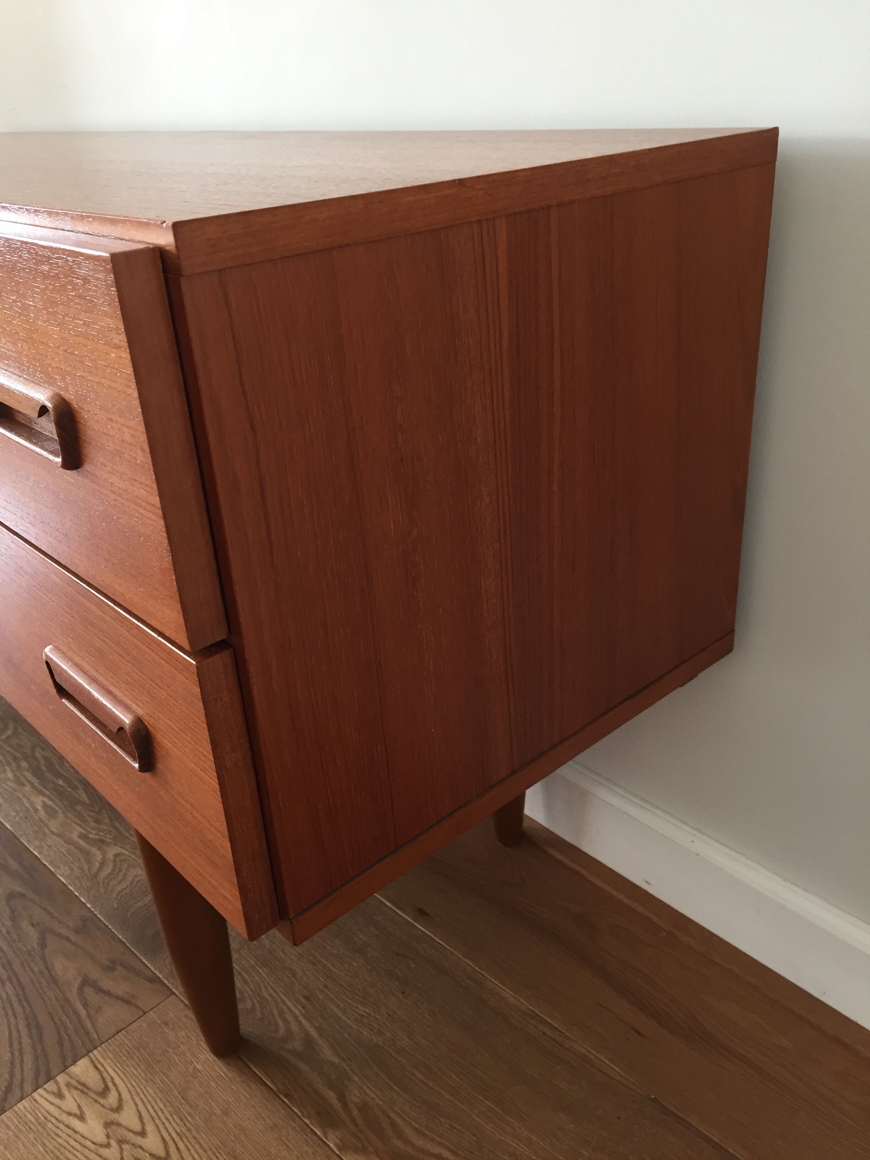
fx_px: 972
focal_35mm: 29
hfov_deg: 48.2
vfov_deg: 61.7
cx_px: 435
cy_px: 580
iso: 125
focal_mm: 4.15
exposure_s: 1/33
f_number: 2.2
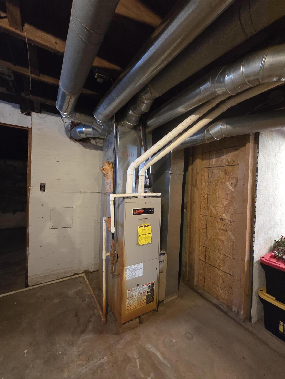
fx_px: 143
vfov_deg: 106.2
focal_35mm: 13
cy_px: 190
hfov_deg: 89.9
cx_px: 142
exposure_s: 1/60
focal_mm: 2.2
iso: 1250
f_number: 2.2
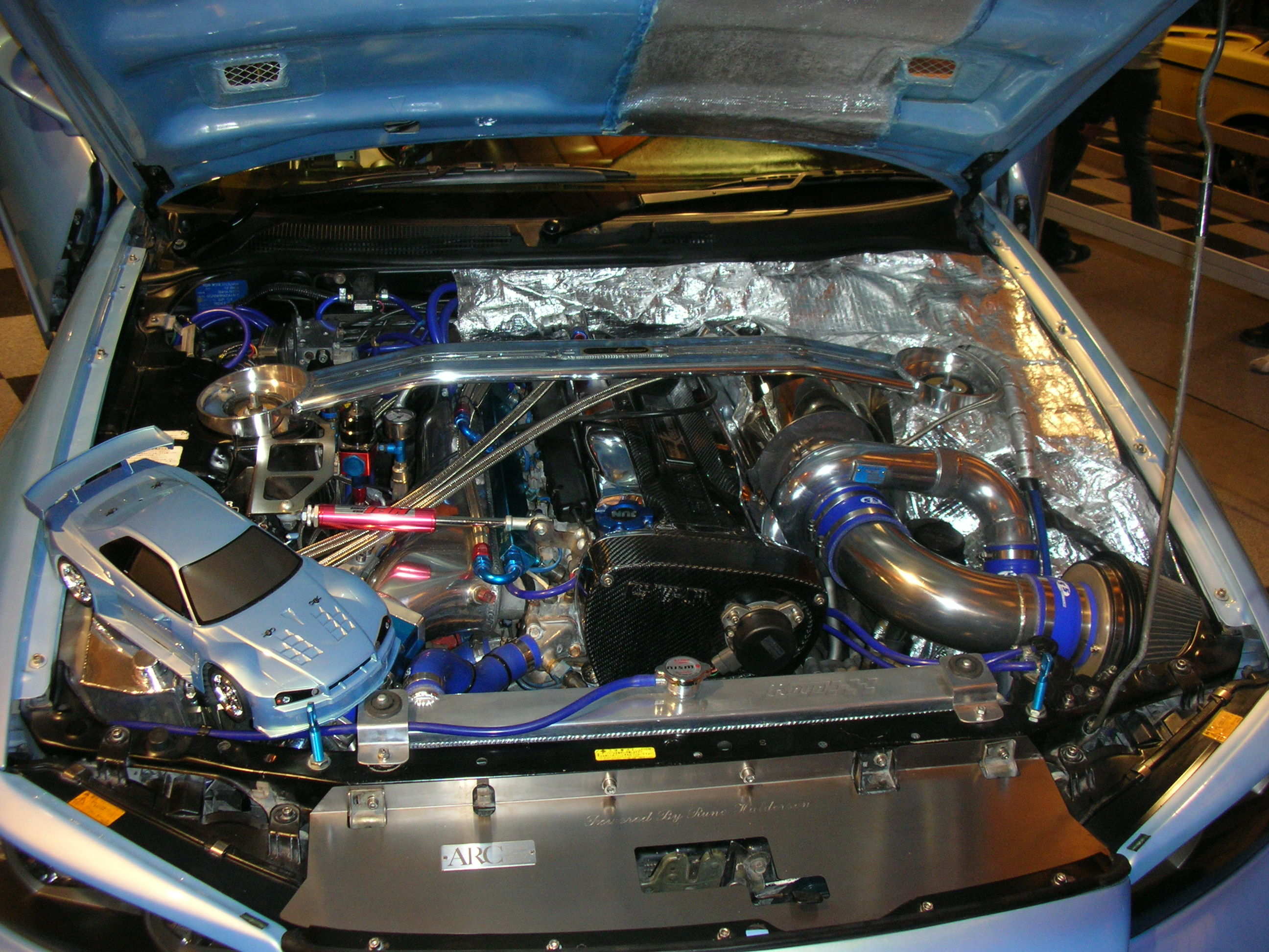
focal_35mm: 35
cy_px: 476
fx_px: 1283
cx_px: 634
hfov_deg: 52.6
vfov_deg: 40.7
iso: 112
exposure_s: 1/60.1
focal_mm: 5.8
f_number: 3
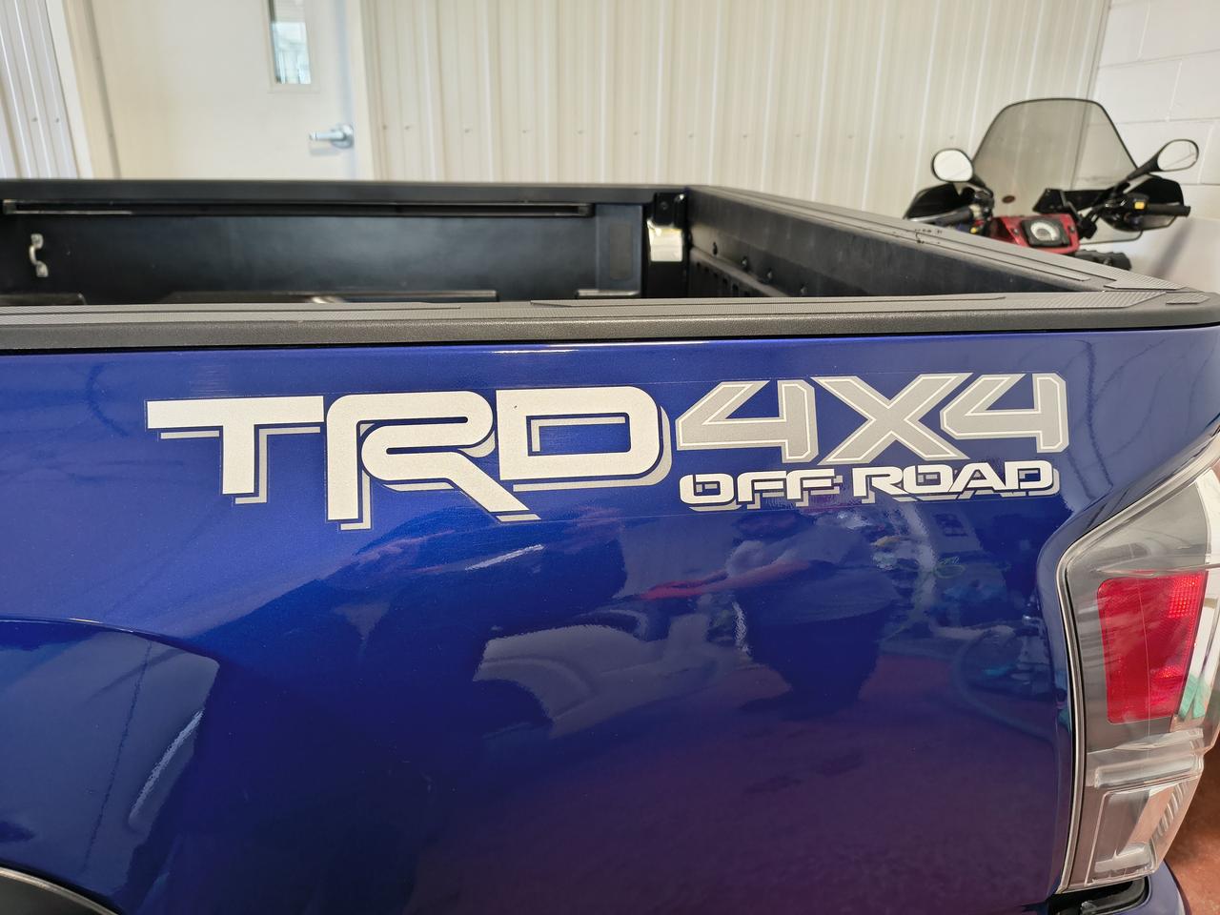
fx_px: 846
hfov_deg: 71.6
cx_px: 610
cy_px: 458
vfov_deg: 56.8
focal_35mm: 24
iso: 332
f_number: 1.8
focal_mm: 5.56
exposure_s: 1/120
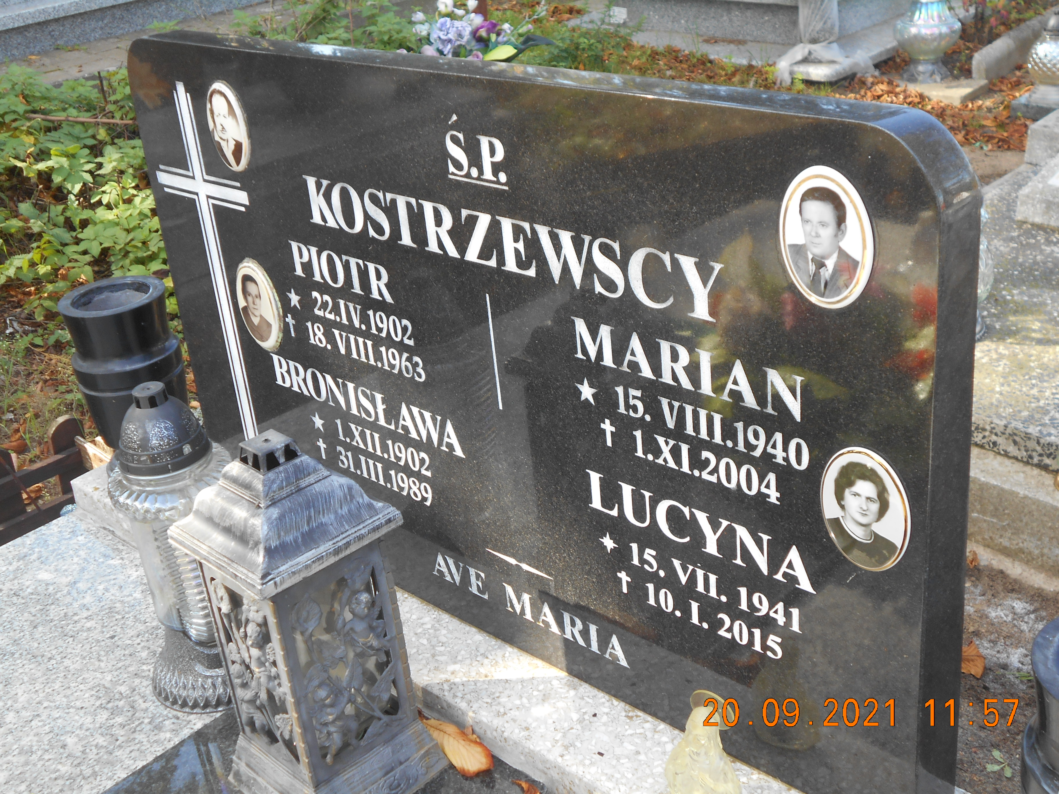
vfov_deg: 32.9
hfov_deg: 42.9
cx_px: 530
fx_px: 1346
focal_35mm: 44
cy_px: 397
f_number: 4.2
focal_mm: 7.7
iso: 80
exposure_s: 1/80
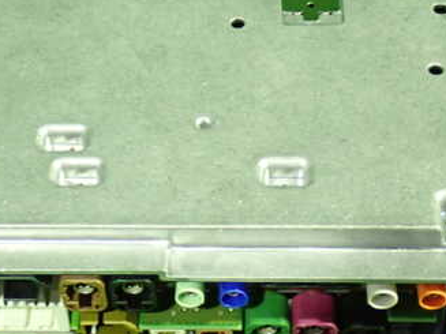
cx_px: 173
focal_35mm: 99
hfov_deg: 19.8
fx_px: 1275
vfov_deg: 14.9
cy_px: 115
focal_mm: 9.65
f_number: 3.3
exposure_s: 1/13
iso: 1000
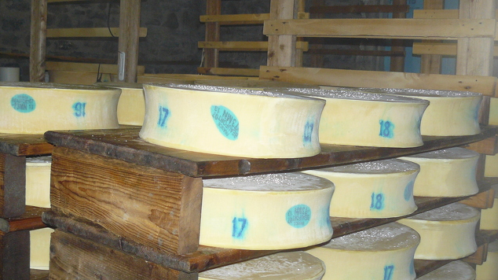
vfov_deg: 23.0
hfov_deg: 39.6
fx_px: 686
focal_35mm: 52
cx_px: 185
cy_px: 150
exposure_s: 1/30
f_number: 2.8
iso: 160
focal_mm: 6
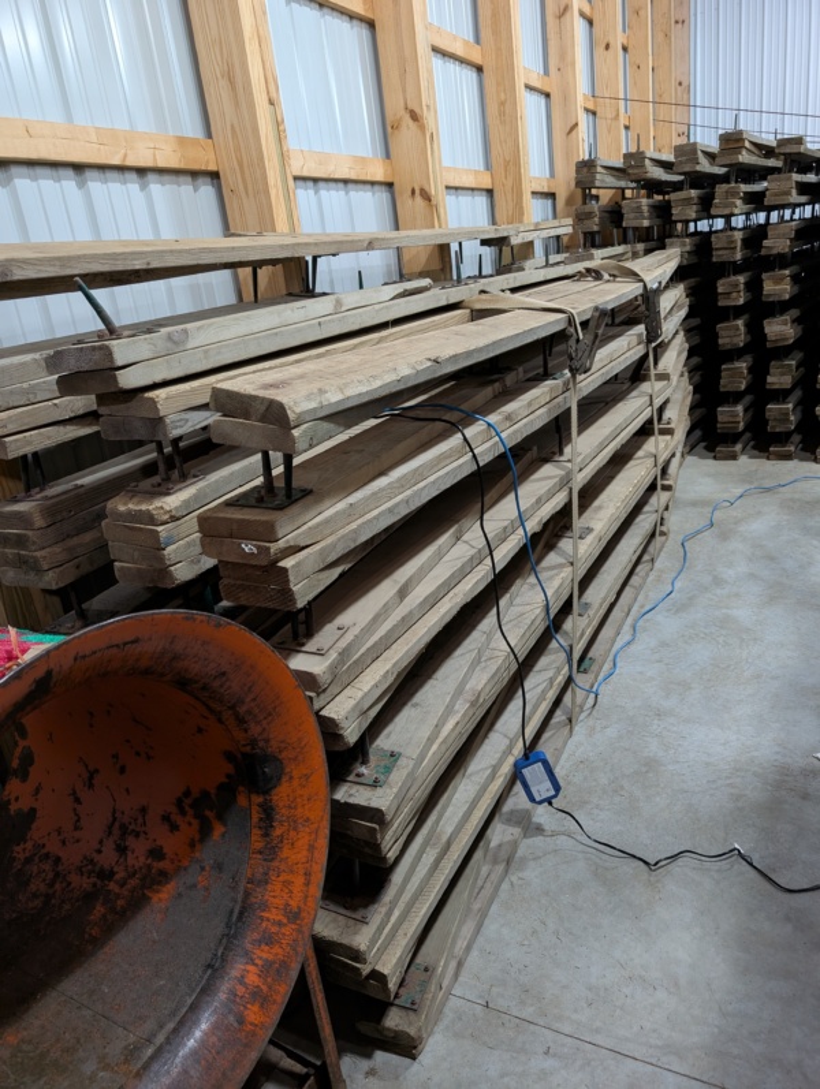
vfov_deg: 71.5
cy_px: 544
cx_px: 410
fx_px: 756
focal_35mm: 24
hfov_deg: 56.9
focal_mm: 6.9
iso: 265
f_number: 1.68
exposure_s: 1/24
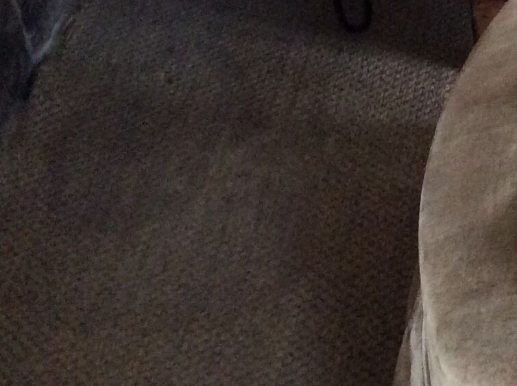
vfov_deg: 13.4
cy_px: 153
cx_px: 745
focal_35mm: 110
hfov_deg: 16.5
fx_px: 1640
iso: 200
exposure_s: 1/25
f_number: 2.4
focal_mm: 3.3
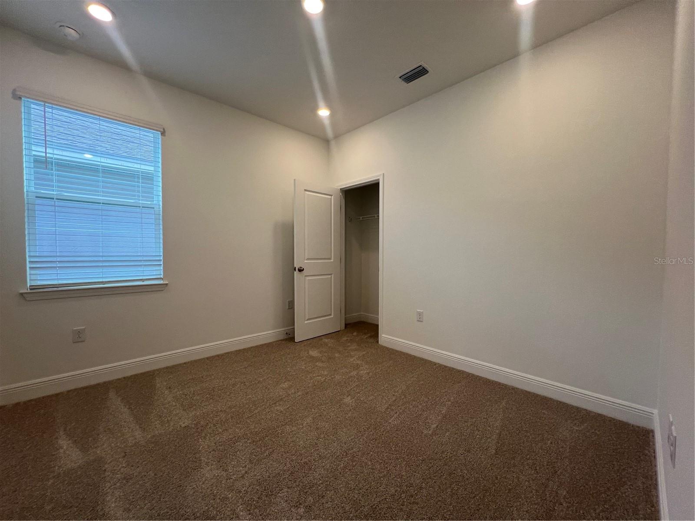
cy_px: 260
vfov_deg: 89.9
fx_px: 261
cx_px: 348
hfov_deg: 106.2
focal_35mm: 13
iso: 100
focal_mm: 1.57
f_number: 1.8
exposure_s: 1/120
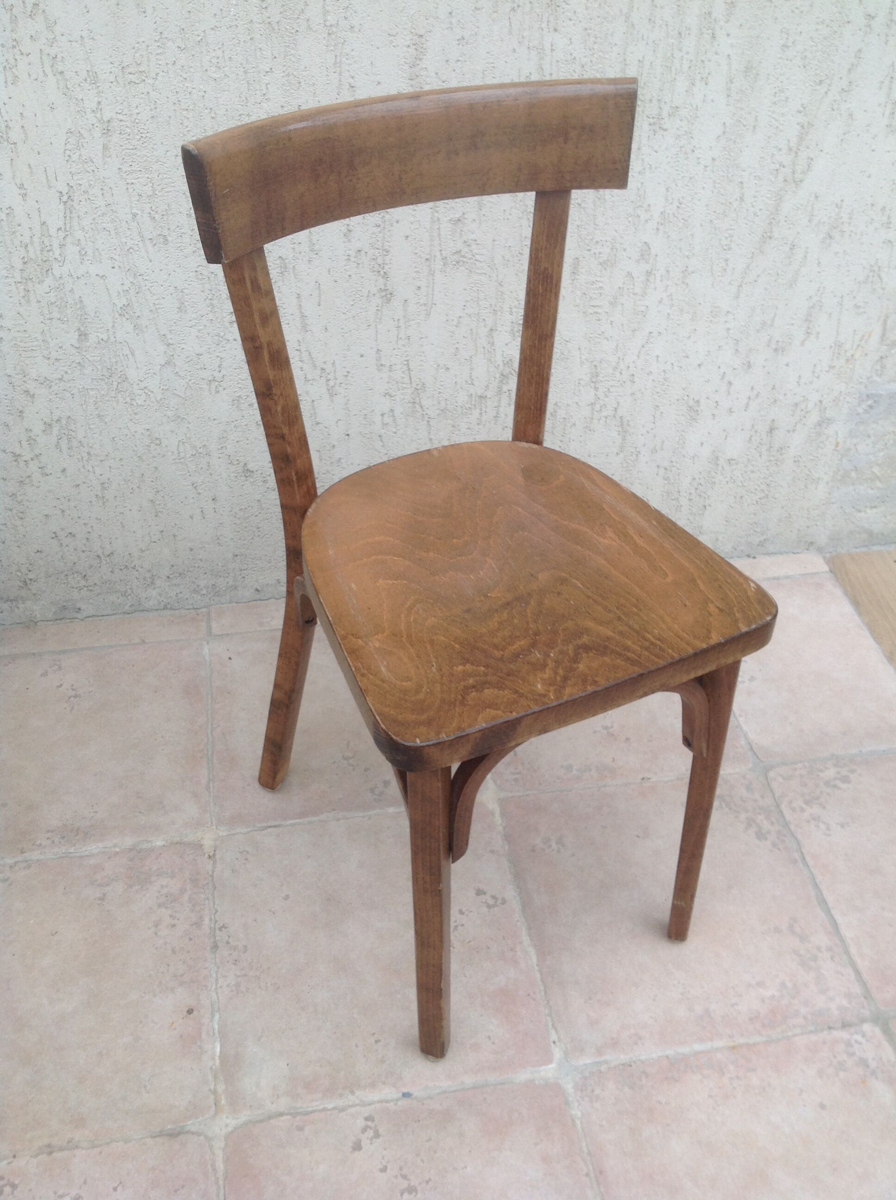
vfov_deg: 52.7
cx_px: 448
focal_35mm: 35
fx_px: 1211
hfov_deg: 40.6
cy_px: 600
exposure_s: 1/60
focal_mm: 4.28
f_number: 2.4
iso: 64
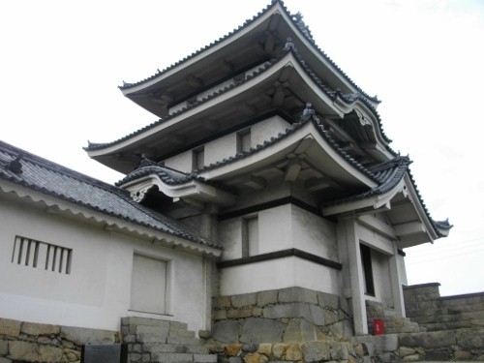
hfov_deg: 56.8
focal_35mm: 32
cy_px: 182
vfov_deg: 44.2
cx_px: 242
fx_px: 447
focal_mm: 5.7
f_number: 5.5
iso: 100
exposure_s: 1/250
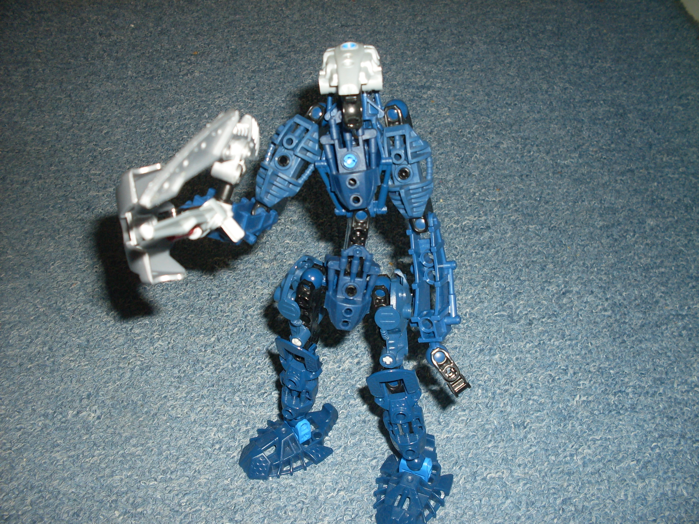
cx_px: 350
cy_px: 262
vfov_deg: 37.7
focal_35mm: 38
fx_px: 767
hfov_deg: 49.0
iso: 100
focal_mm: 6.3
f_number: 2.8
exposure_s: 1/45
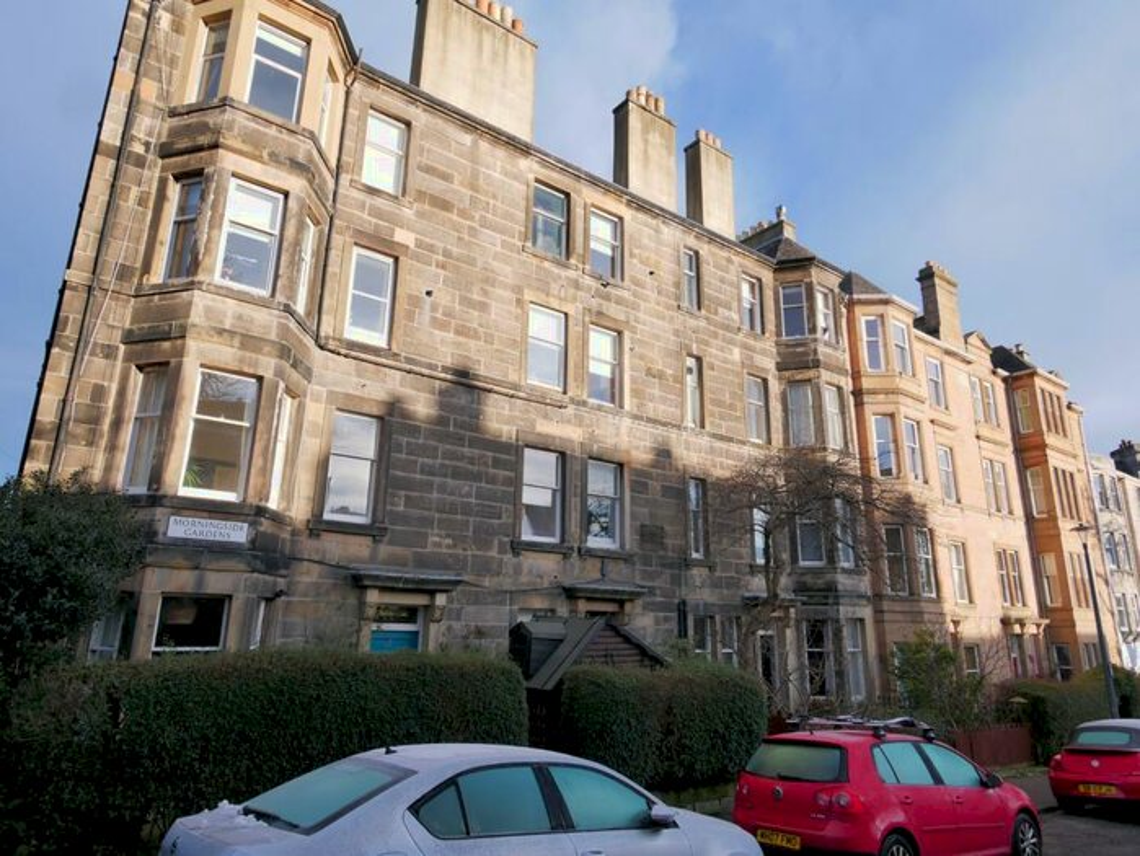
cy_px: 428
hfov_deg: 76.4
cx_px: 570
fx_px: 725
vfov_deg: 61.1
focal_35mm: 22
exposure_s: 1/250
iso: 200
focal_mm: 11
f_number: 5.6
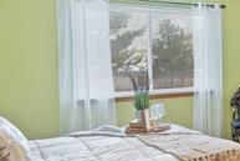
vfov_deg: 25.4
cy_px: 55
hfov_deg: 31.4
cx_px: 288
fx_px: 354
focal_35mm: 53
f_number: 10
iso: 800
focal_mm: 16
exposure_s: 1/2
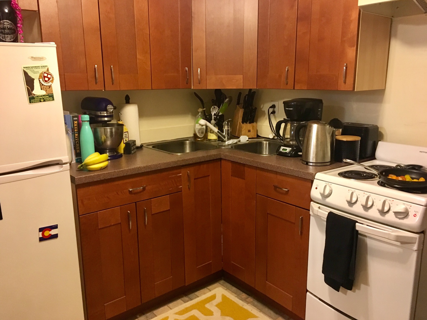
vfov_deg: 48.2
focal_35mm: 29
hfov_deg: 61.6
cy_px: 160
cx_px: 214
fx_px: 358
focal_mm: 4.15
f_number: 2.2
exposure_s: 1/30
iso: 200
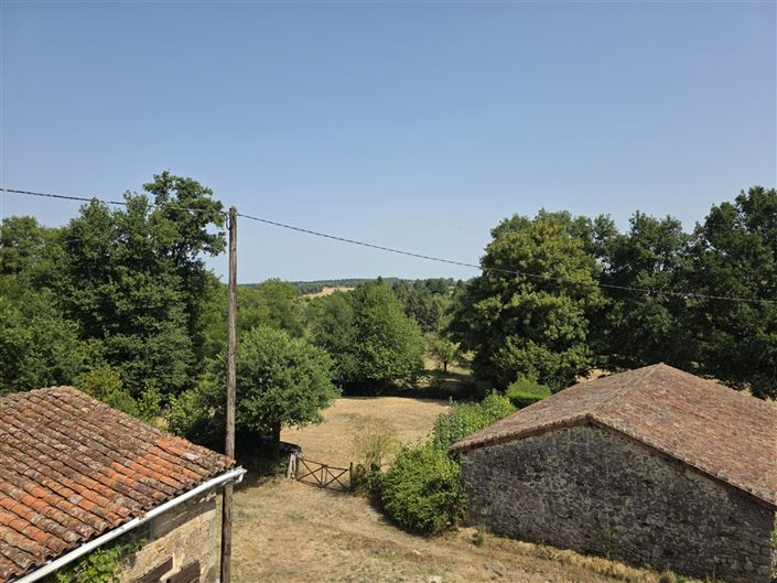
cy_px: 292
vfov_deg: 58.9
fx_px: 516
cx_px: 388
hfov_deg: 73.9
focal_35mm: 23
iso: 80
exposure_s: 1/5608
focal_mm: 6.3
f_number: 1.7
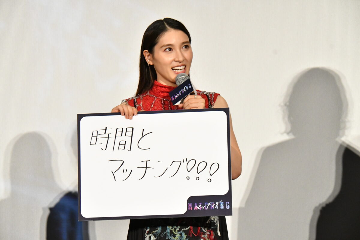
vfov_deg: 7.6
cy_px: 120
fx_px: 1800
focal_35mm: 180
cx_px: 180
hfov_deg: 11.4
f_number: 8
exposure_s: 1/200
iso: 6400
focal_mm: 120
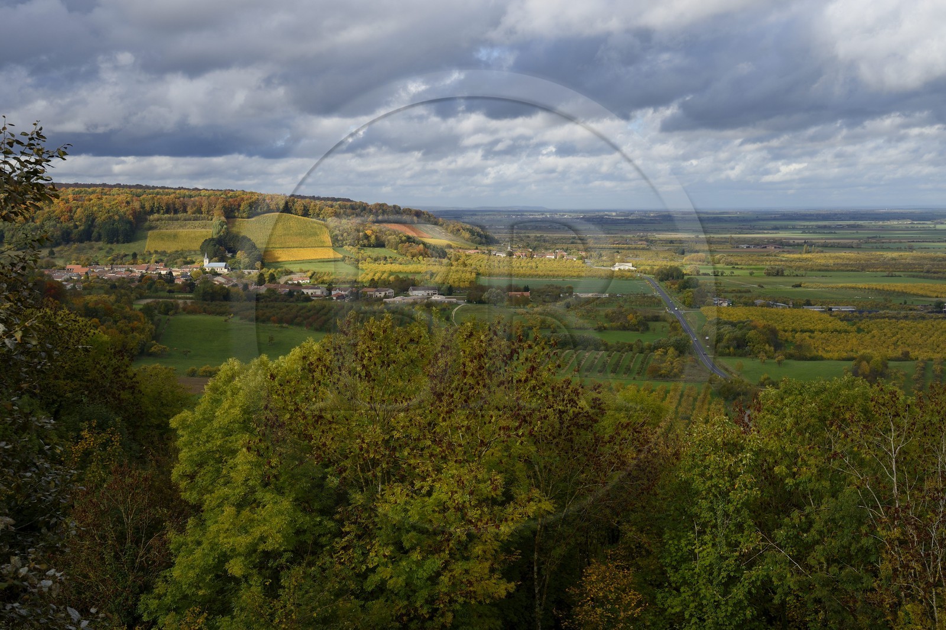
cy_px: 315
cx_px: 473
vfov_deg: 30.5
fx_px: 1156
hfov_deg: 44.5
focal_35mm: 44
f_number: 10
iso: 200
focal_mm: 44
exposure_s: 1/250
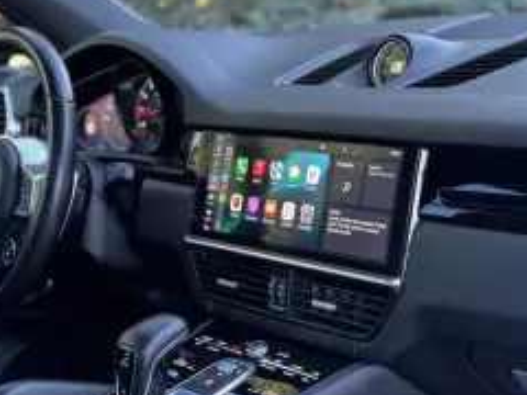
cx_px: 274
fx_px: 1096
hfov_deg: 27.0
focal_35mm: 72
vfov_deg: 20.4
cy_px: 198
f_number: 1.78
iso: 100
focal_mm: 6.76
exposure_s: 1/60
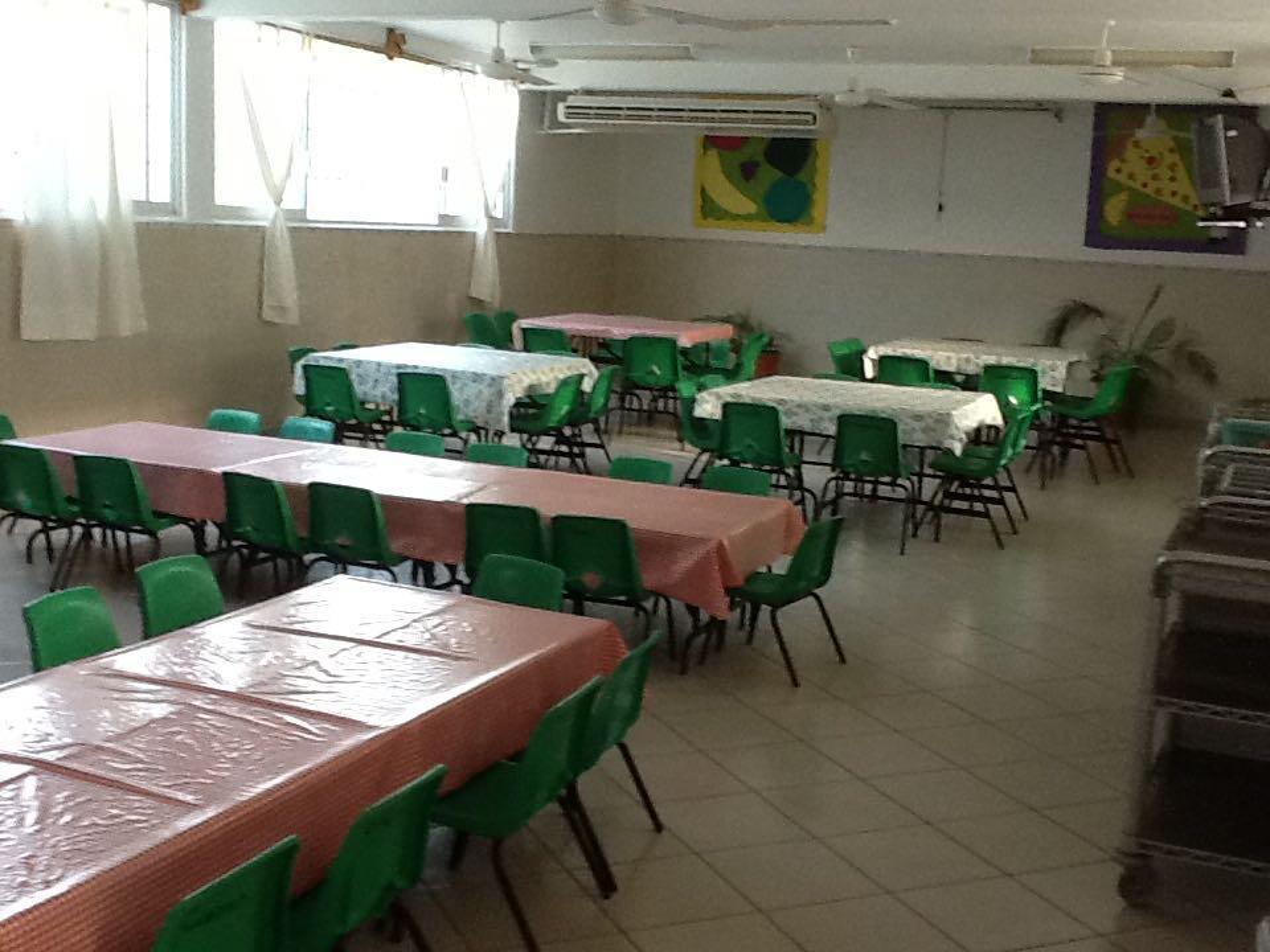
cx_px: 635
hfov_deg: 42.9
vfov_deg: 32.9
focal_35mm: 44
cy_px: 476
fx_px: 1614
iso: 125
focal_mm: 2.03
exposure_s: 1/30
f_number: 2.4
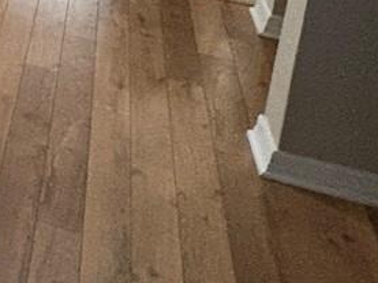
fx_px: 883
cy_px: -197
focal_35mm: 81
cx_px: -558
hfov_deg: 14.4
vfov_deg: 15.9
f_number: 2.2
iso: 640
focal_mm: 2.22
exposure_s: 1/40
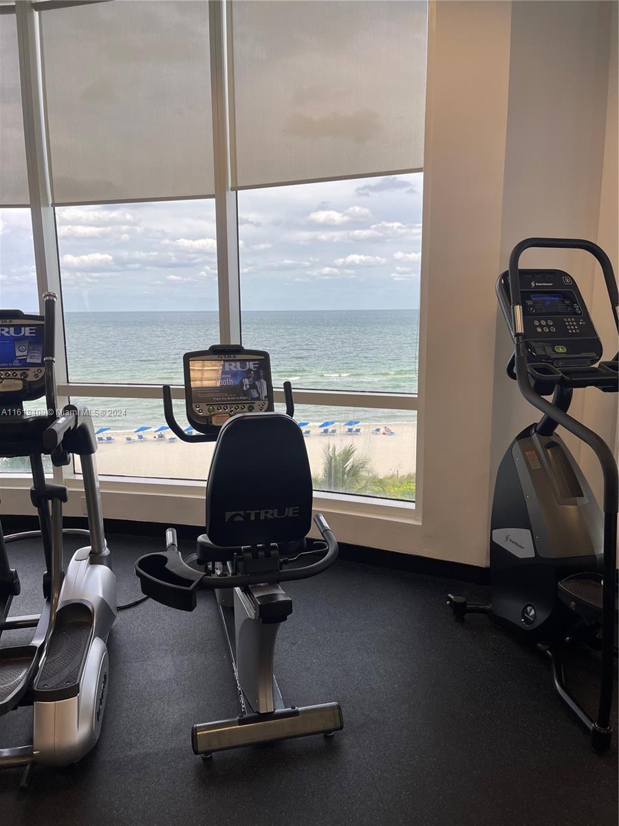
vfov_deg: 67.3
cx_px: 310
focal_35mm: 26
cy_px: 413
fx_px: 620
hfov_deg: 53.1
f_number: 1.6
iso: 32
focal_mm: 5.1
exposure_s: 1/185
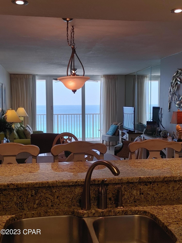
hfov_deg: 35.1
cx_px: 91
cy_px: 122
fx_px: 287
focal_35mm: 41
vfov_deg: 45.8
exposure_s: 1/120
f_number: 1.8
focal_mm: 4.81
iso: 50
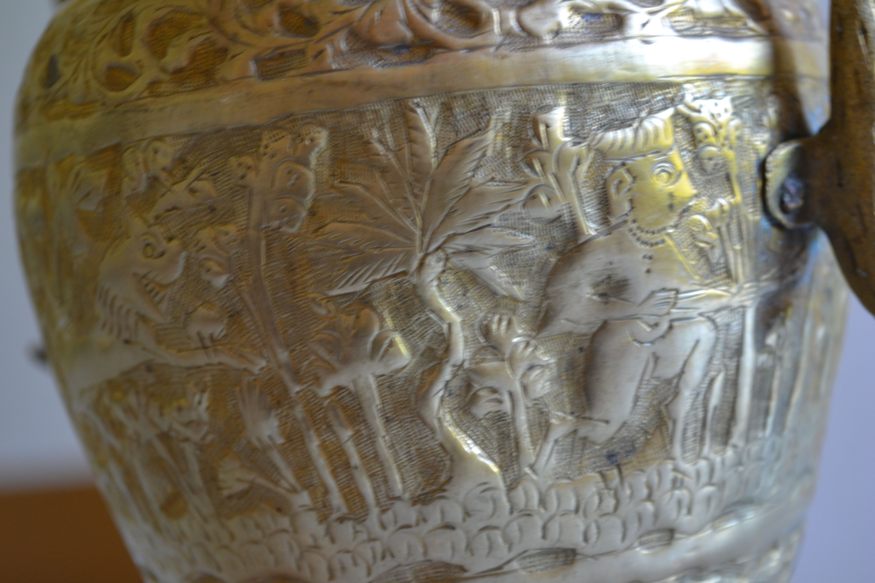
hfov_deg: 24.6
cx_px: 438
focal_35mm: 82
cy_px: 292
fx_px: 2005
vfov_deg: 16.6
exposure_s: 1/20
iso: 400
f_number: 5.6
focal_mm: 55
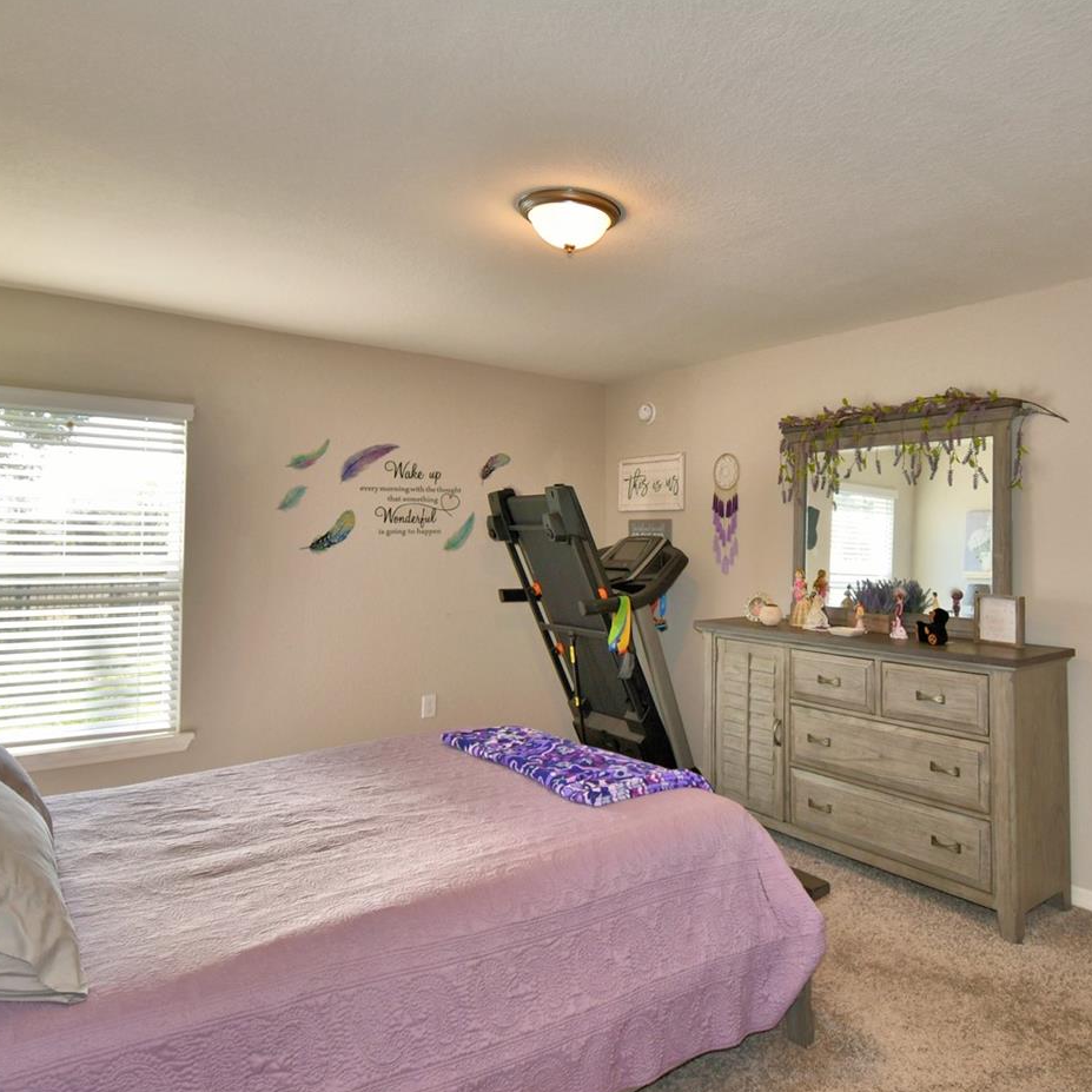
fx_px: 785
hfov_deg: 68.2
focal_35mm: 22
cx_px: 702
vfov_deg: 69.5
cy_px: 508
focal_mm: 10
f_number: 4.5
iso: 100
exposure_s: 1/60
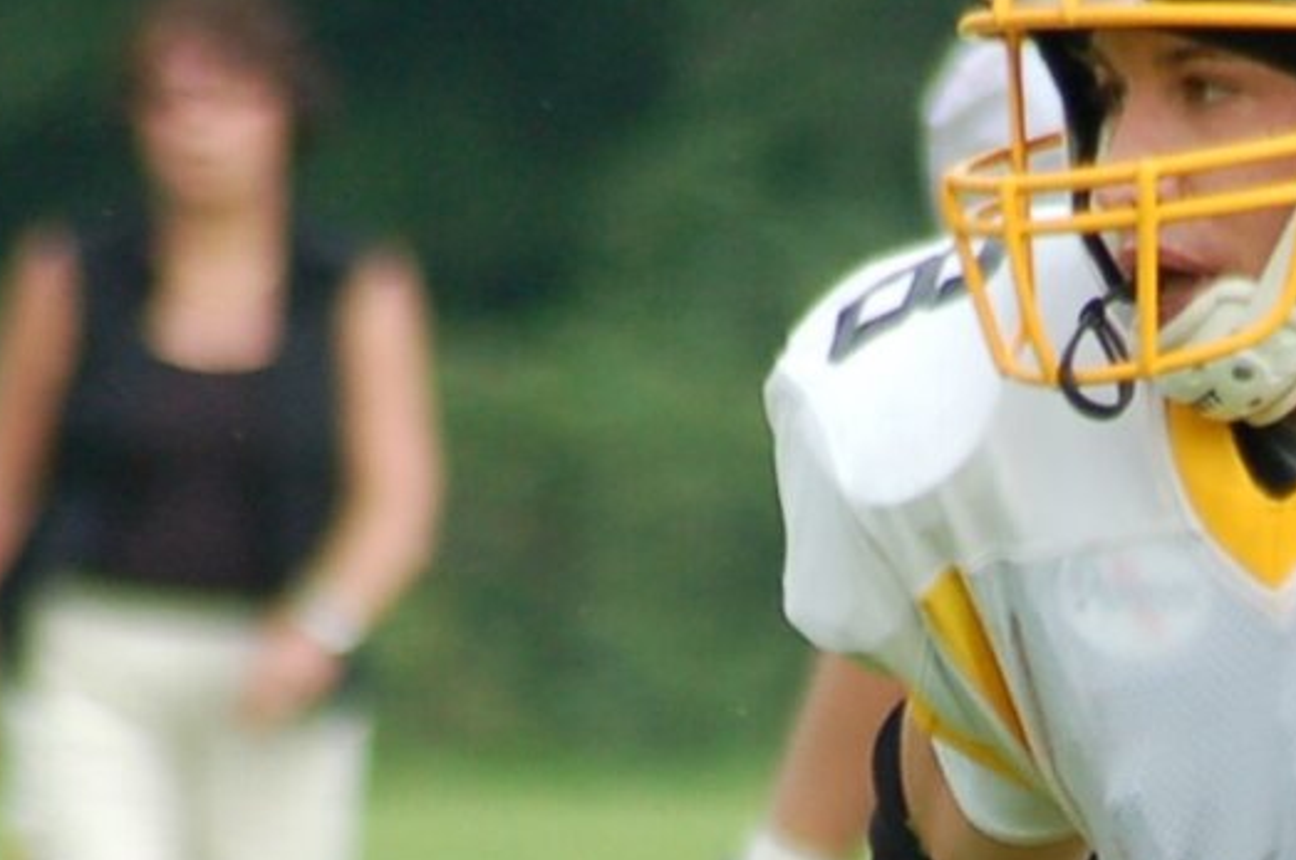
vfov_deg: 1.0
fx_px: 49891
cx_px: 1460
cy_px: 1467
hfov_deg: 1.5
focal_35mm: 1388
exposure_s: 1/1000
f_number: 5.3
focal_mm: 220
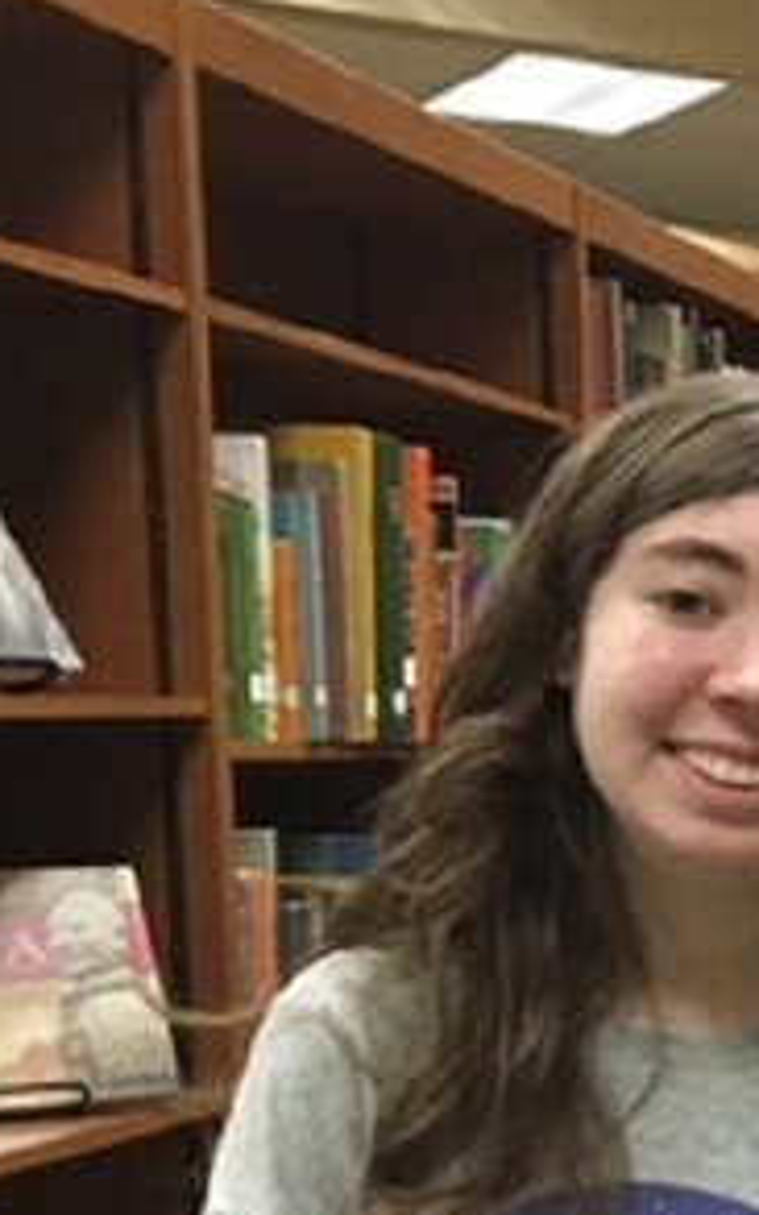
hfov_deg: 13.0
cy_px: 1095
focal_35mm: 84
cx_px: 1638
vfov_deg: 24.0
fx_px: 2781
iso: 200
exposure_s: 1/24
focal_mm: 4.15
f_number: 2.2
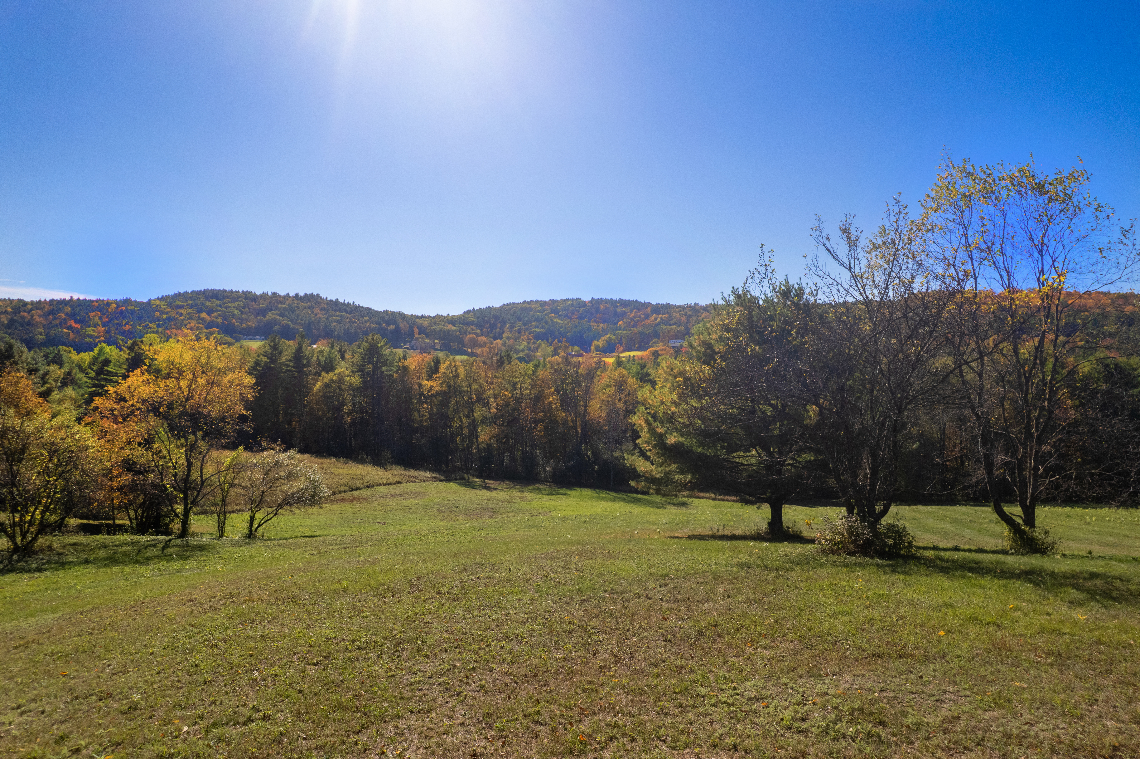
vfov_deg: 57.2
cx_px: 570
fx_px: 696
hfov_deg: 78.6
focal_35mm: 22
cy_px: 380
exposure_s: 1/350
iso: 120
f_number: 2.8
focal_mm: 8.38
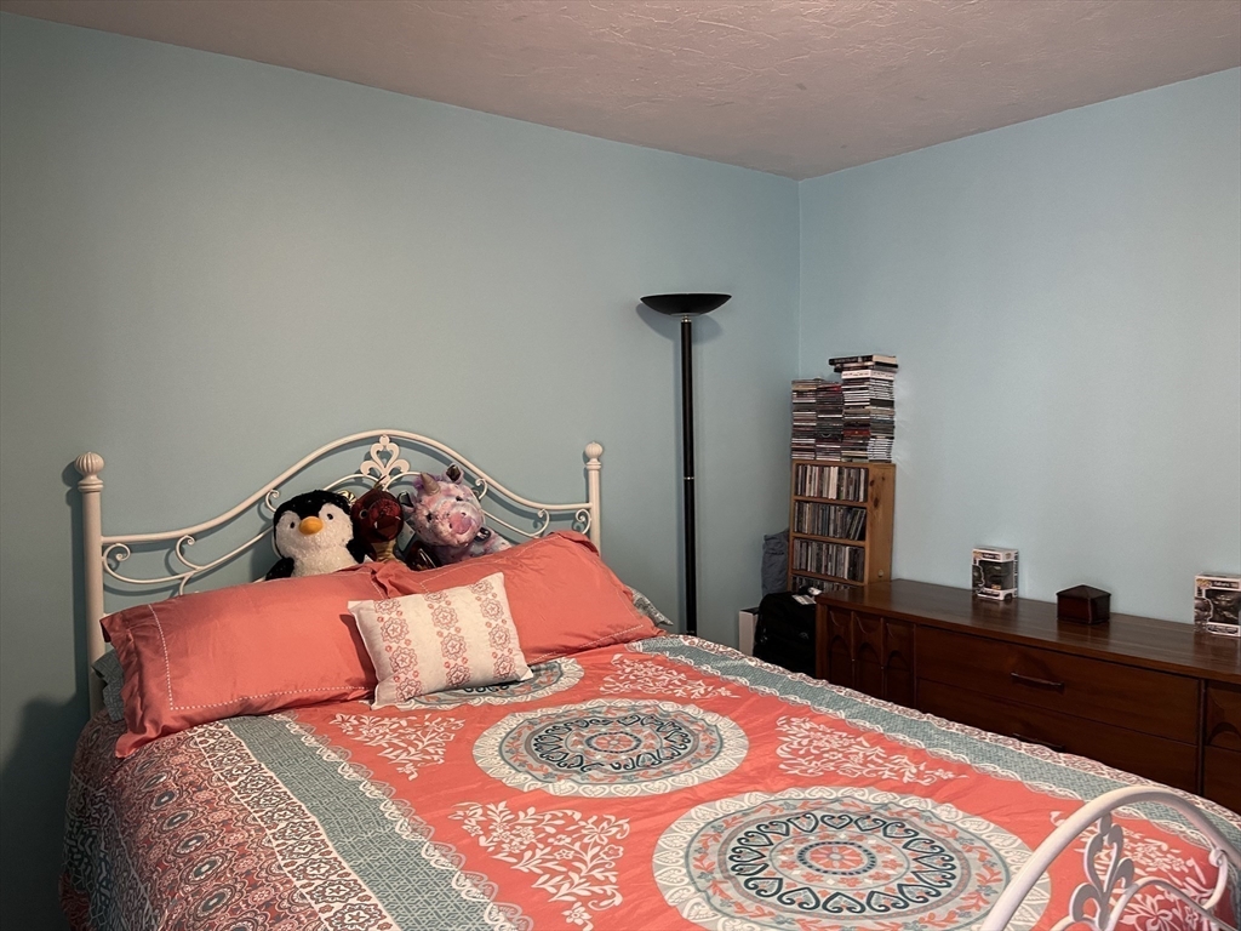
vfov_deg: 53.1
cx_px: 620
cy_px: 466
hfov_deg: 67.3
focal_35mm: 26
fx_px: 932
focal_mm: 5.1
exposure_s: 1/60
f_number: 1.6
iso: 160
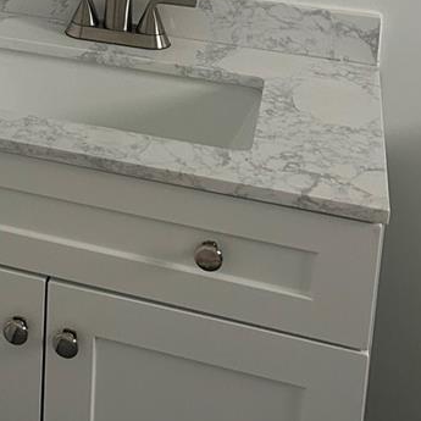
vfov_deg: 20.0
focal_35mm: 80
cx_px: -116
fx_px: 1101
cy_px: -118
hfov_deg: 20.0
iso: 125
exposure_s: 1/97
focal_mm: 5.7
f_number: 1.5
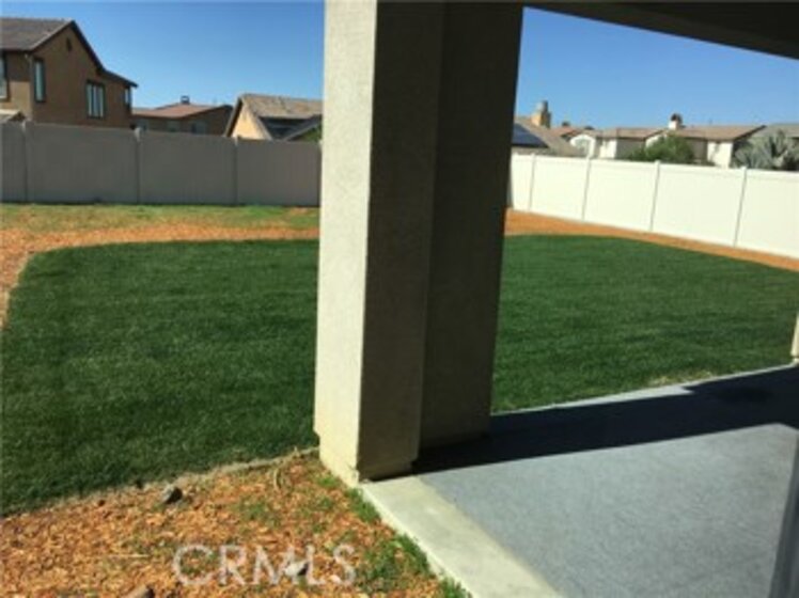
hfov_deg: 61.7
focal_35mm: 29
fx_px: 669
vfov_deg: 48.2
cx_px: 400
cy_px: 299
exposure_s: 1/1148
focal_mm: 4.15
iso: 25
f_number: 2.2
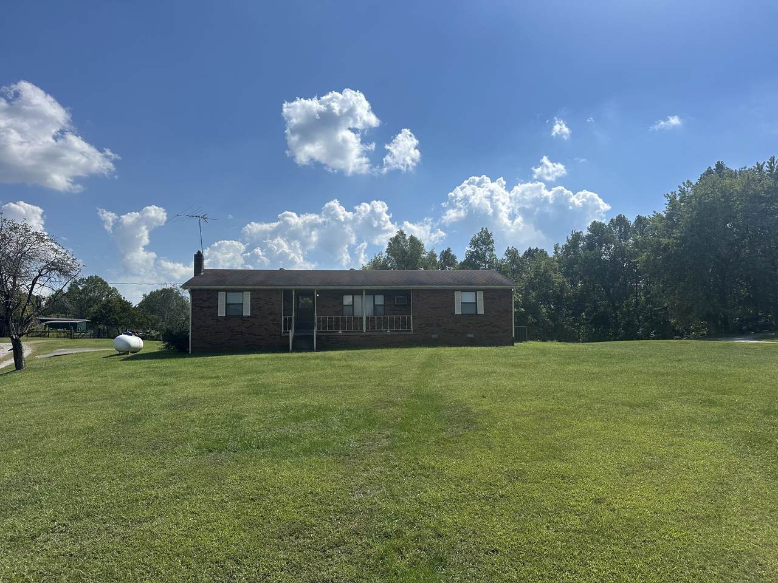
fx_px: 539
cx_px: 389
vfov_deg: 56.8
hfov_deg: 71.6
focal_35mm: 24
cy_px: 292
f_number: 1.78
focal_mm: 6.86
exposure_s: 1/9709
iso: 80
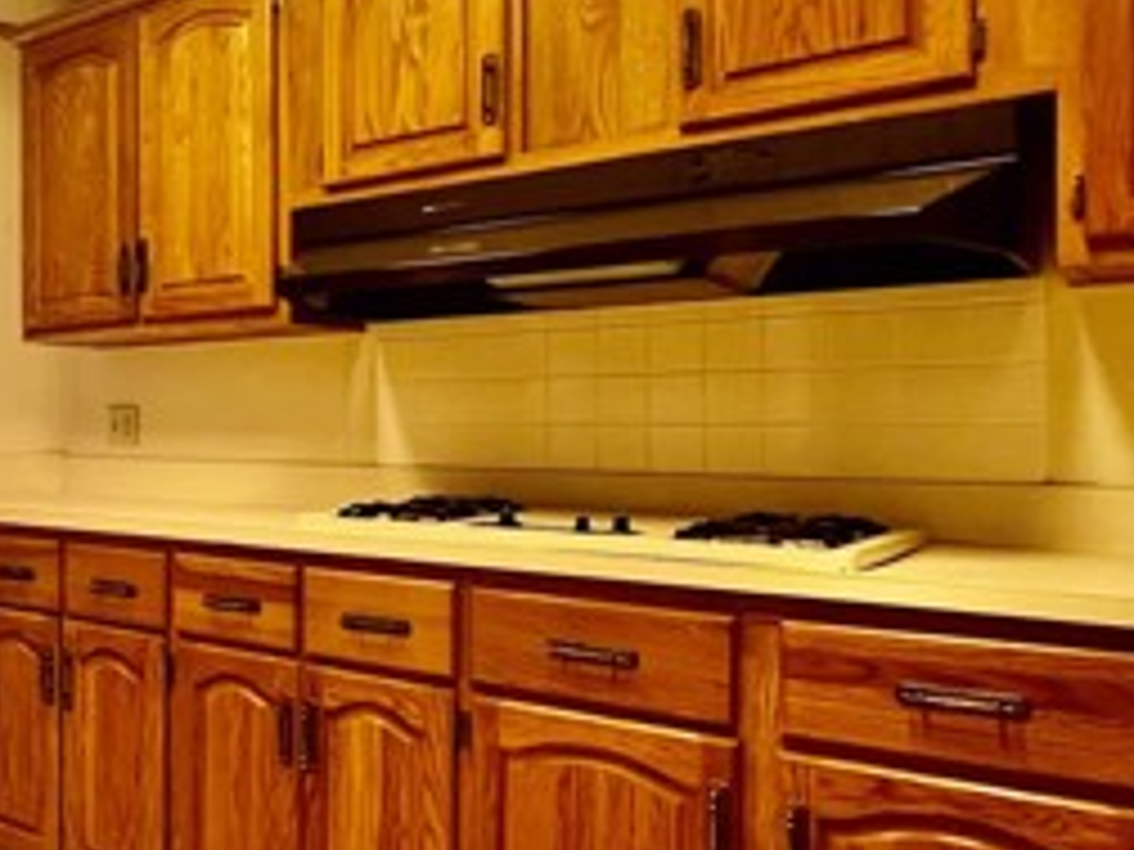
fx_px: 1081
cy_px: 432
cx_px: 54
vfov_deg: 42.9
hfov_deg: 47.8
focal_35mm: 33
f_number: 1.8
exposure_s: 1/60
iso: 640
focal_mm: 1.57
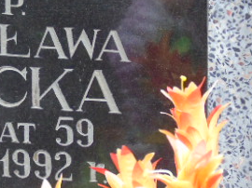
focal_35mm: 337
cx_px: -27
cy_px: 72
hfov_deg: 5.9
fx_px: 2451
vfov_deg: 4.4
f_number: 4.7
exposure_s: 1/100
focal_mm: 25
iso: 400
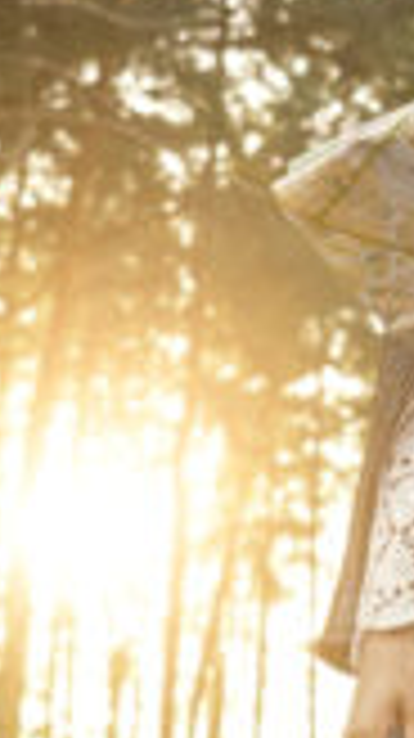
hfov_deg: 6.4
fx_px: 3657
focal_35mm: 187
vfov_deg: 11.5
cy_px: 187
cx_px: 468
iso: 500
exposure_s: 1/500
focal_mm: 38
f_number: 4
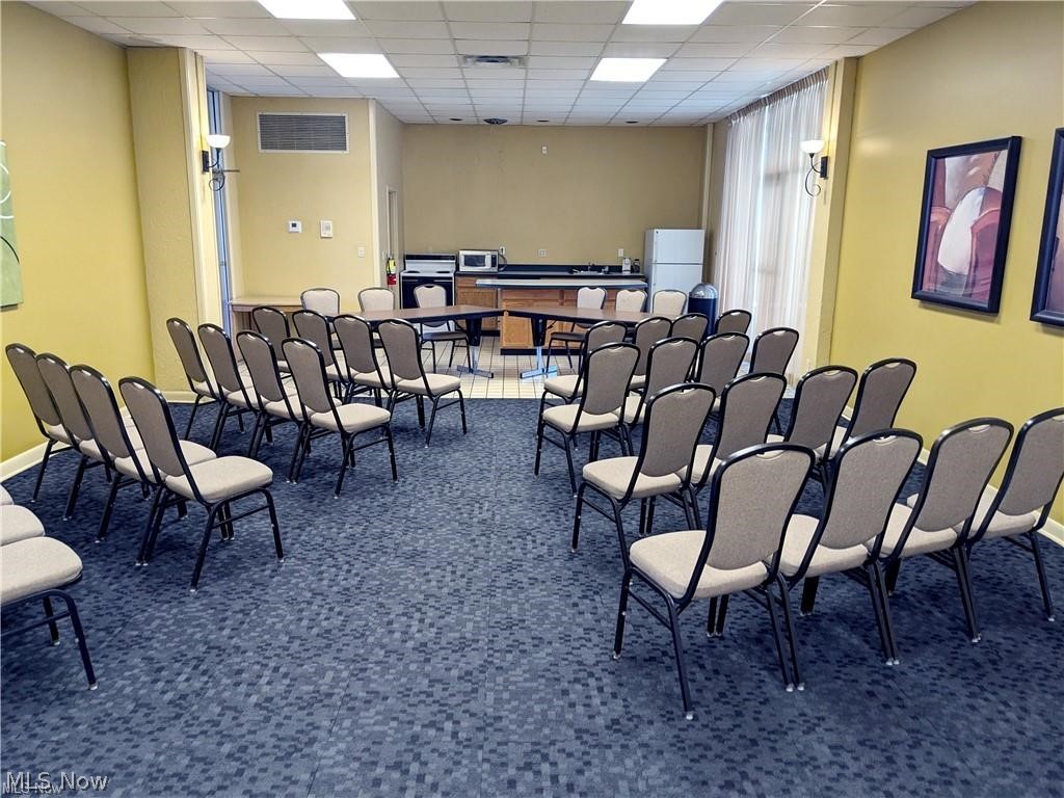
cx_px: 532
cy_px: 399
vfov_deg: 51.4
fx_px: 830
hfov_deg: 65.3
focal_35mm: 27
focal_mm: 4.38
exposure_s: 1/24
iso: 62
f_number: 1.73
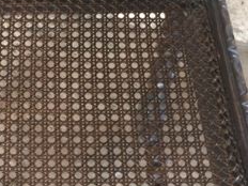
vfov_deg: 18.2
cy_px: 164
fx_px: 573
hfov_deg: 23.8
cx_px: 28
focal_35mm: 80
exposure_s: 1/30
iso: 40
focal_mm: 4.15
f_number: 2.2
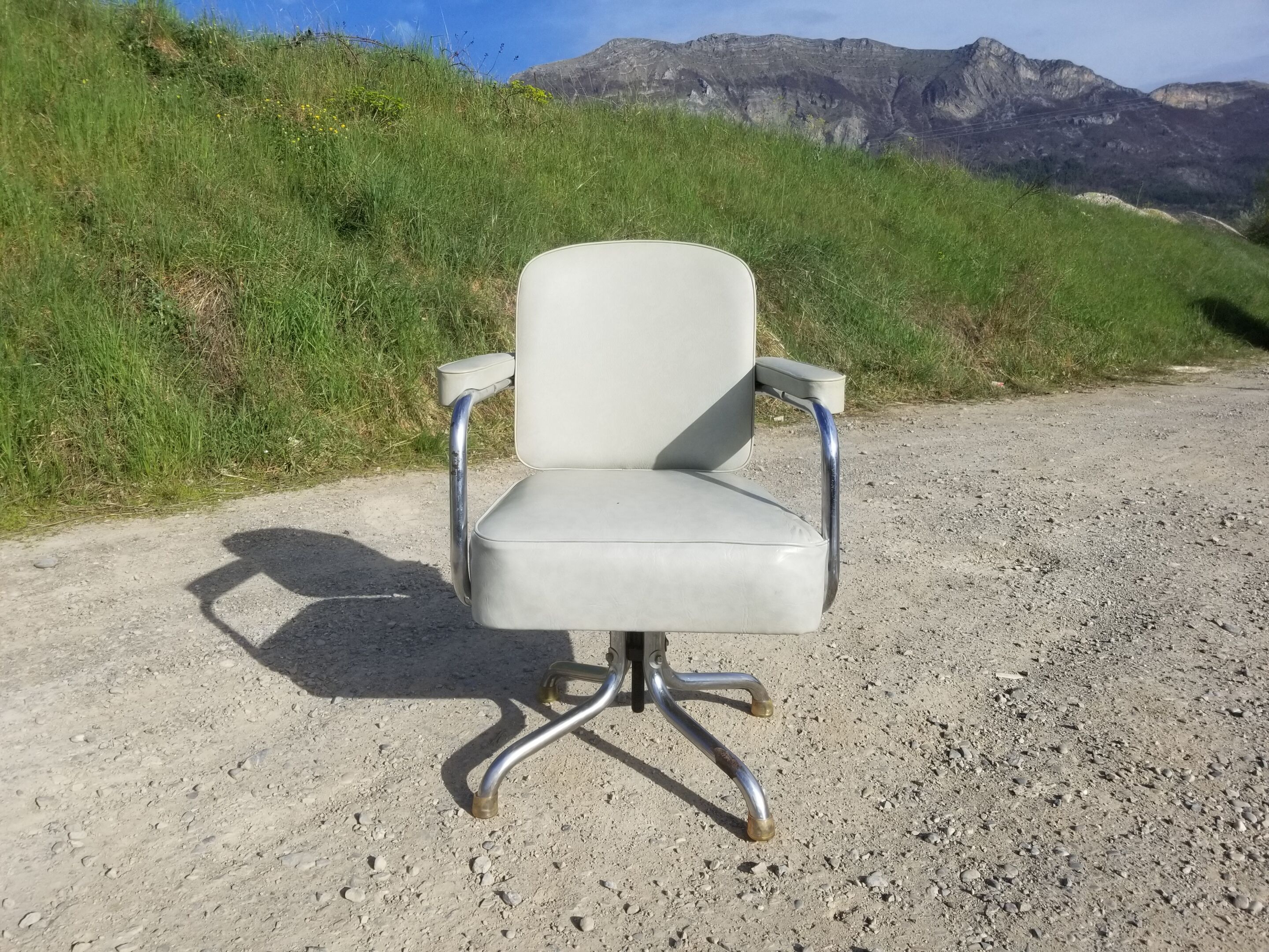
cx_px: 634
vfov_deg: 53.1
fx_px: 953
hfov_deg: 67.3
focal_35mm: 26
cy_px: 476
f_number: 1.7
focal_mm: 4.25
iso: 50
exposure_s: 1/2944
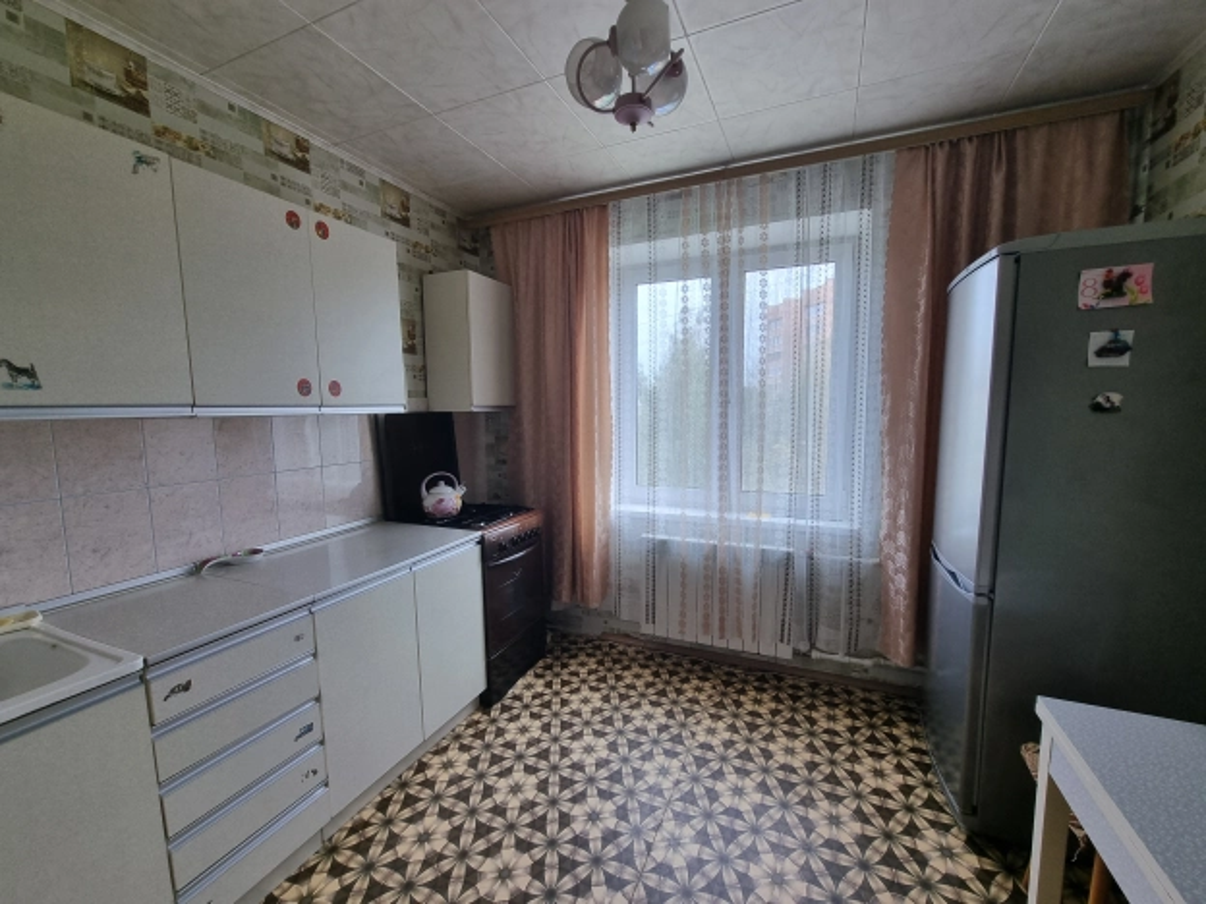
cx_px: 603
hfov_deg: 106.2
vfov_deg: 89.9
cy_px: 452
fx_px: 453
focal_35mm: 13
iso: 80
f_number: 2.2
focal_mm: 2.2
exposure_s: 1/100
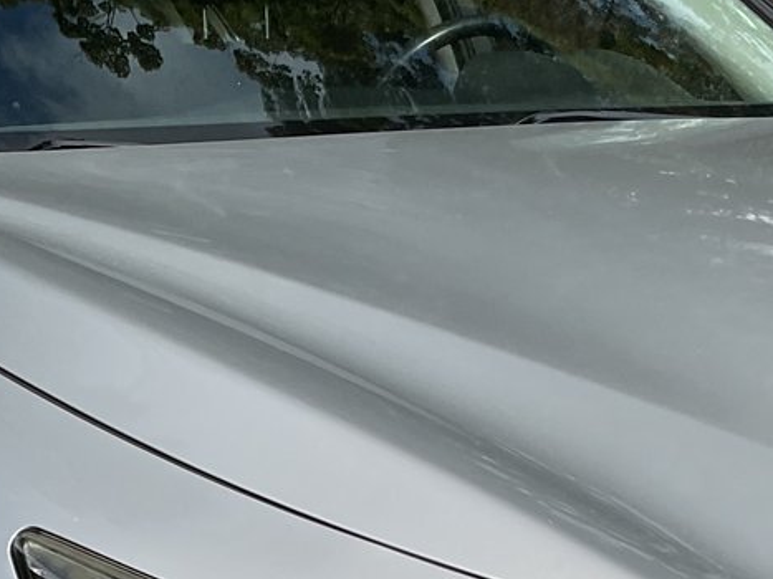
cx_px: 171
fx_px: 2099
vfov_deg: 15.1
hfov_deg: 20.7
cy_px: 725
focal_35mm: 94
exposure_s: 1/3322
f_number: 1.8
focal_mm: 3
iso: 16
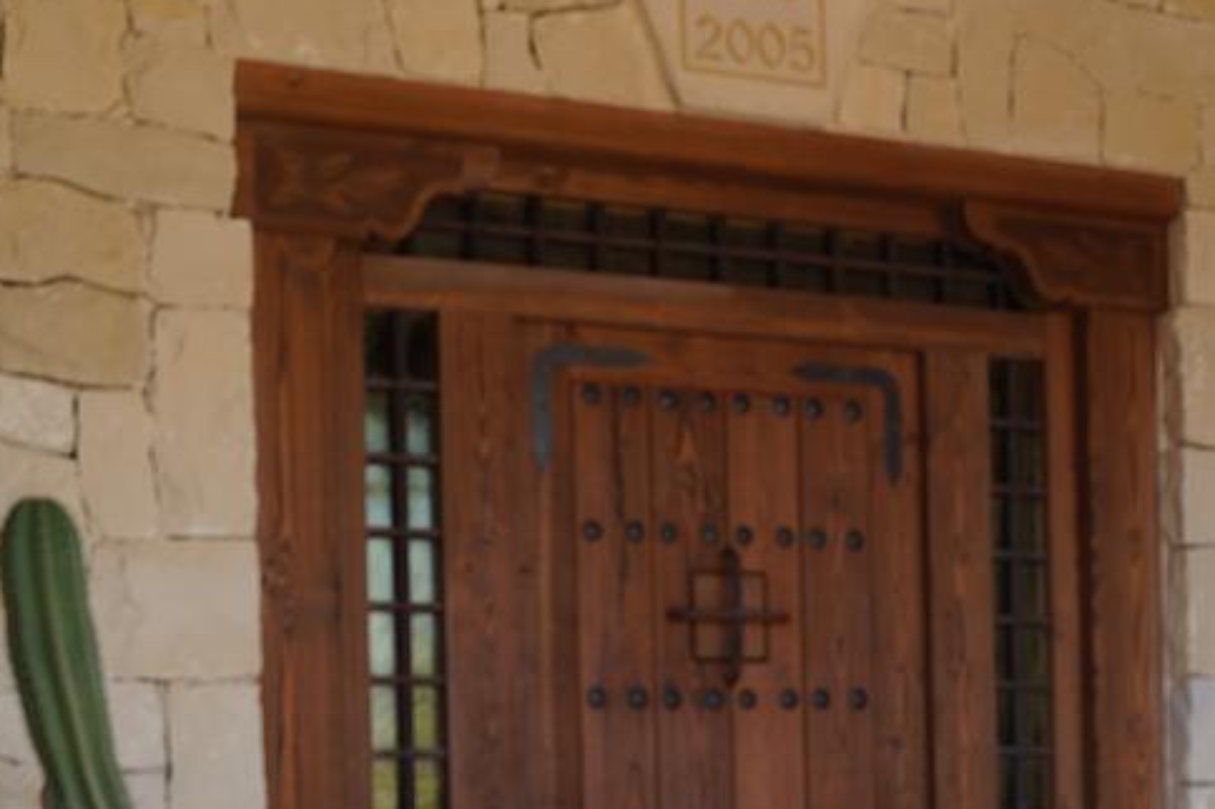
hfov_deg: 29.6
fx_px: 2260
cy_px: 915
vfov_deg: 19.3
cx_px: 926
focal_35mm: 67
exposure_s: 1/160
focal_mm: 18
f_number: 4
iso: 125
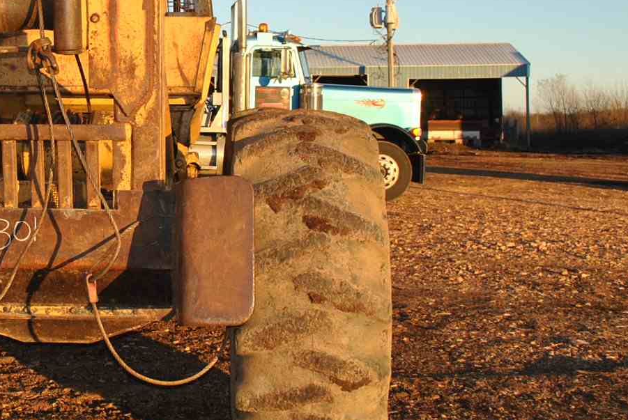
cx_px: 81
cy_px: 134
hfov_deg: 32.9
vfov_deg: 23.3
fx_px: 1013
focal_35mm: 58
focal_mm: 18
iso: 100
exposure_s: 1/200
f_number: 5
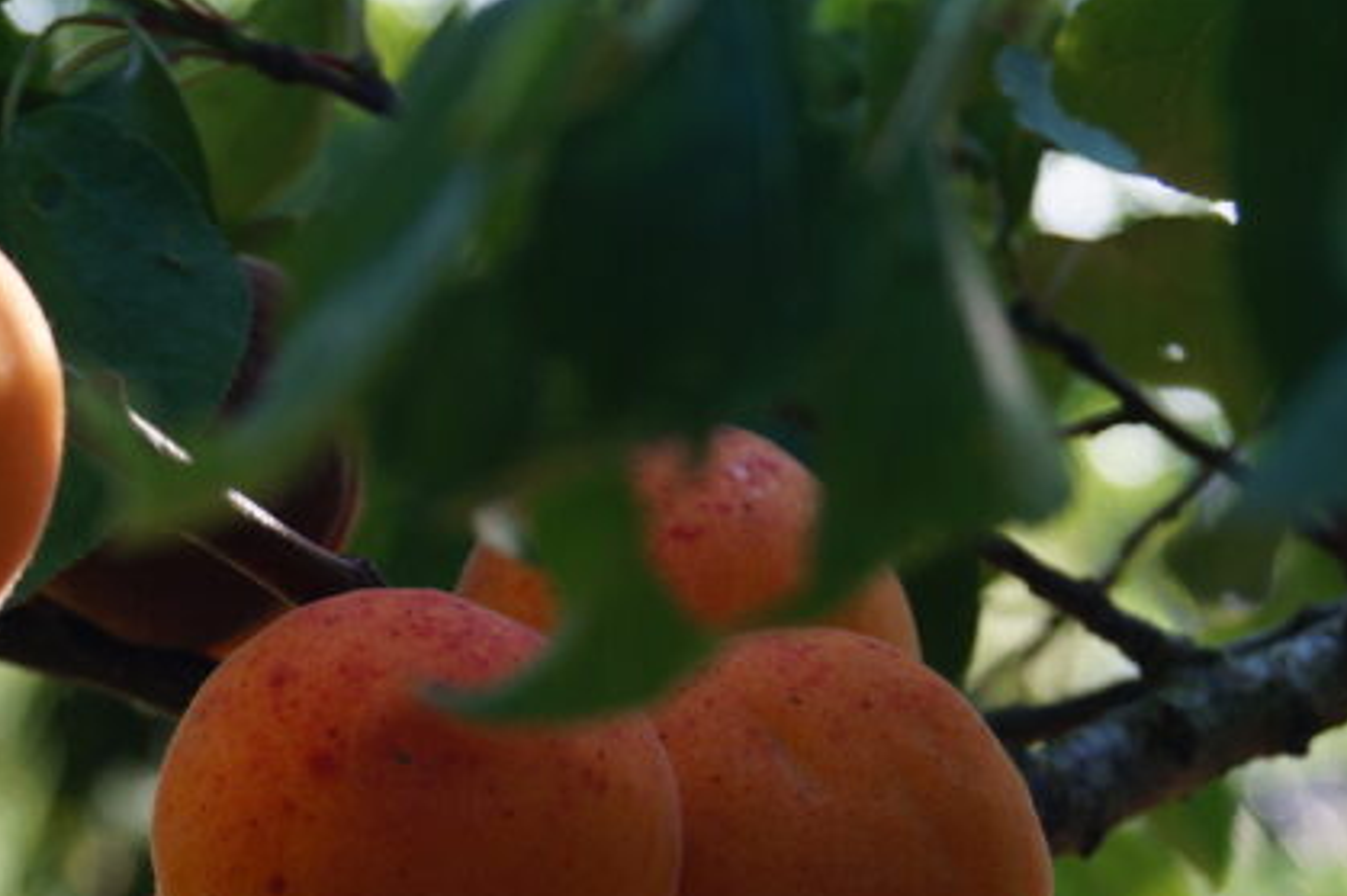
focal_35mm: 128
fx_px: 4795
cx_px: 283
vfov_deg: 10.6
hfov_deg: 15.9
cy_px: 909
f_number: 5
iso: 125
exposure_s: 1/60
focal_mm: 35
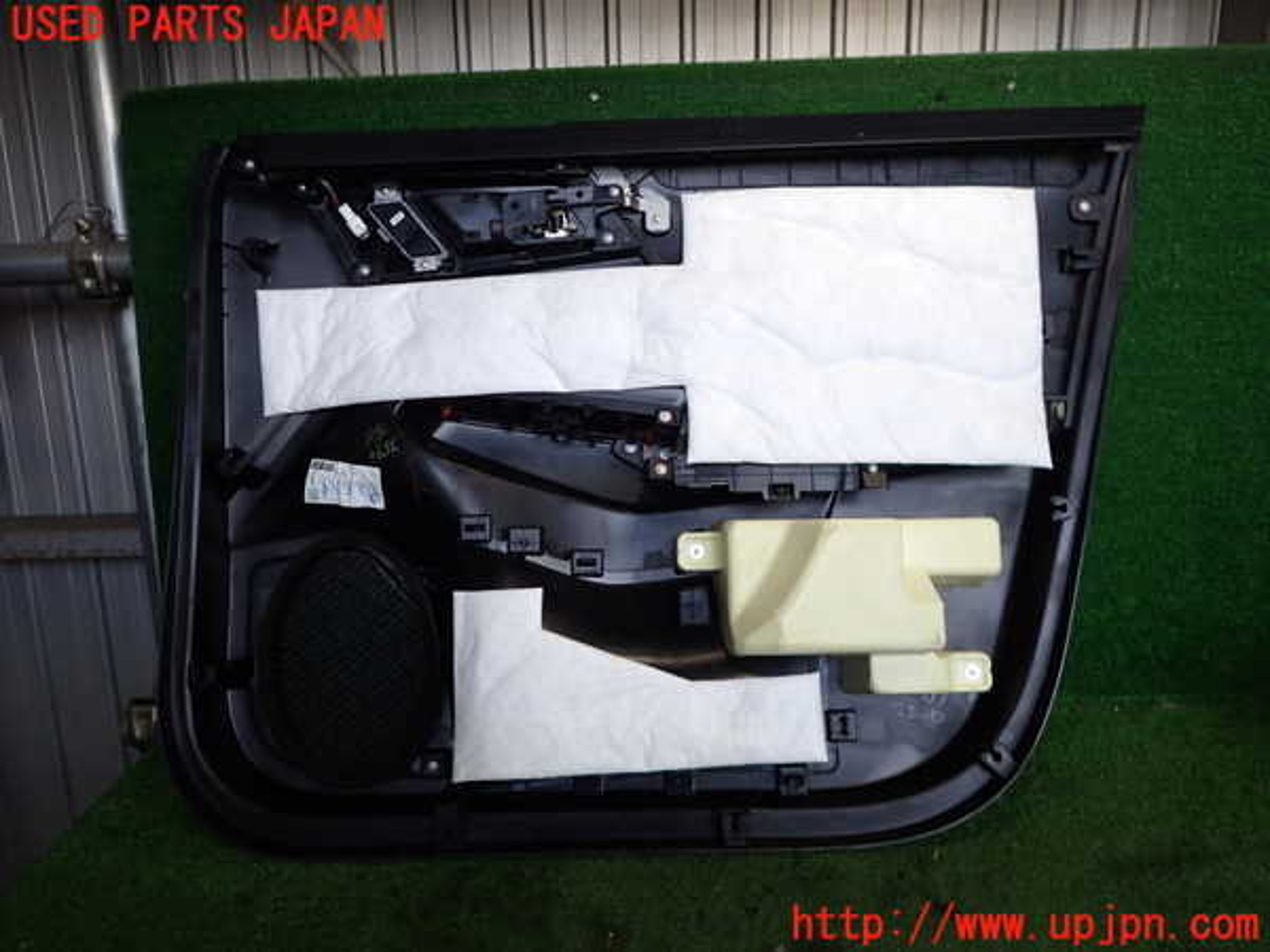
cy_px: 476
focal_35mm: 25
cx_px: 635
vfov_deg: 54.9
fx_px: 917
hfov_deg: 69.4
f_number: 2
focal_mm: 4.5
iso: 100
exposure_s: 1/160
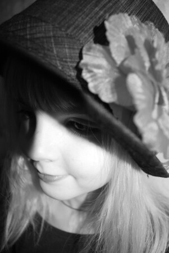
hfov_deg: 48.0
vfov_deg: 67.3
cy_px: 126
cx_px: 84
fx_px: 190
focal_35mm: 27
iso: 400
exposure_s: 1/60
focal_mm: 18
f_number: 4
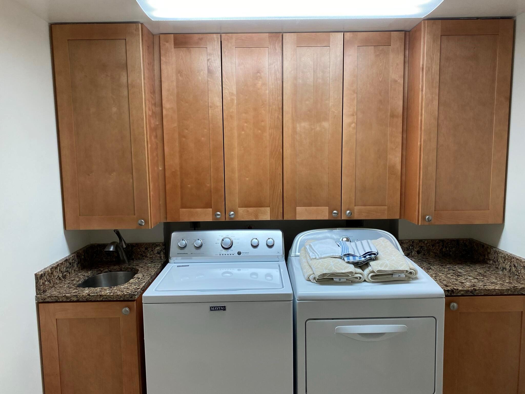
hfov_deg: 67.3
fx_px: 394
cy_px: 197
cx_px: 262
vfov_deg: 53.1
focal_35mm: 26
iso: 100
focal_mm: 4.25
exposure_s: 1/120
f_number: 1.8
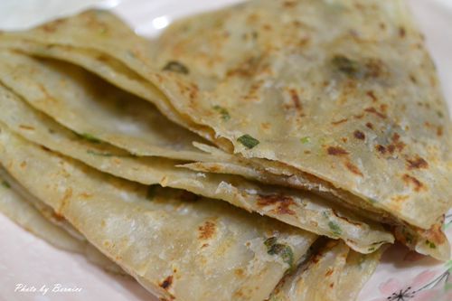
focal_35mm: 49
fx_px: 615
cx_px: 226
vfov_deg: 27.5
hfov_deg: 40.4
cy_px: 150
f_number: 1.8
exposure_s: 1/50
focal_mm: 18.5
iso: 800
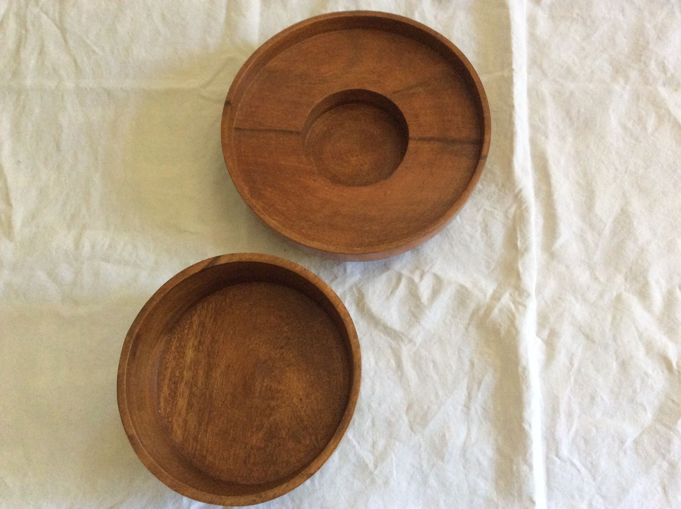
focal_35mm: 32
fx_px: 629
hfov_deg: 56.9
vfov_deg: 44.1
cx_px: 340
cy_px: 254
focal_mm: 3.3
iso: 250
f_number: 2.4
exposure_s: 1/25
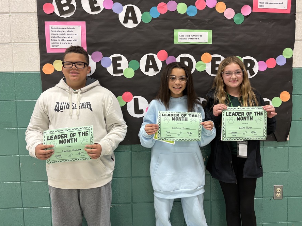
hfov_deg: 59.9
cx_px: 159
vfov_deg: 46.7
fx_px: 262
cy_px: 98
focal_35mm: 30
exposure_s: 1/60
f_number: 1.6
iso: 125
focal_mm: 5.96
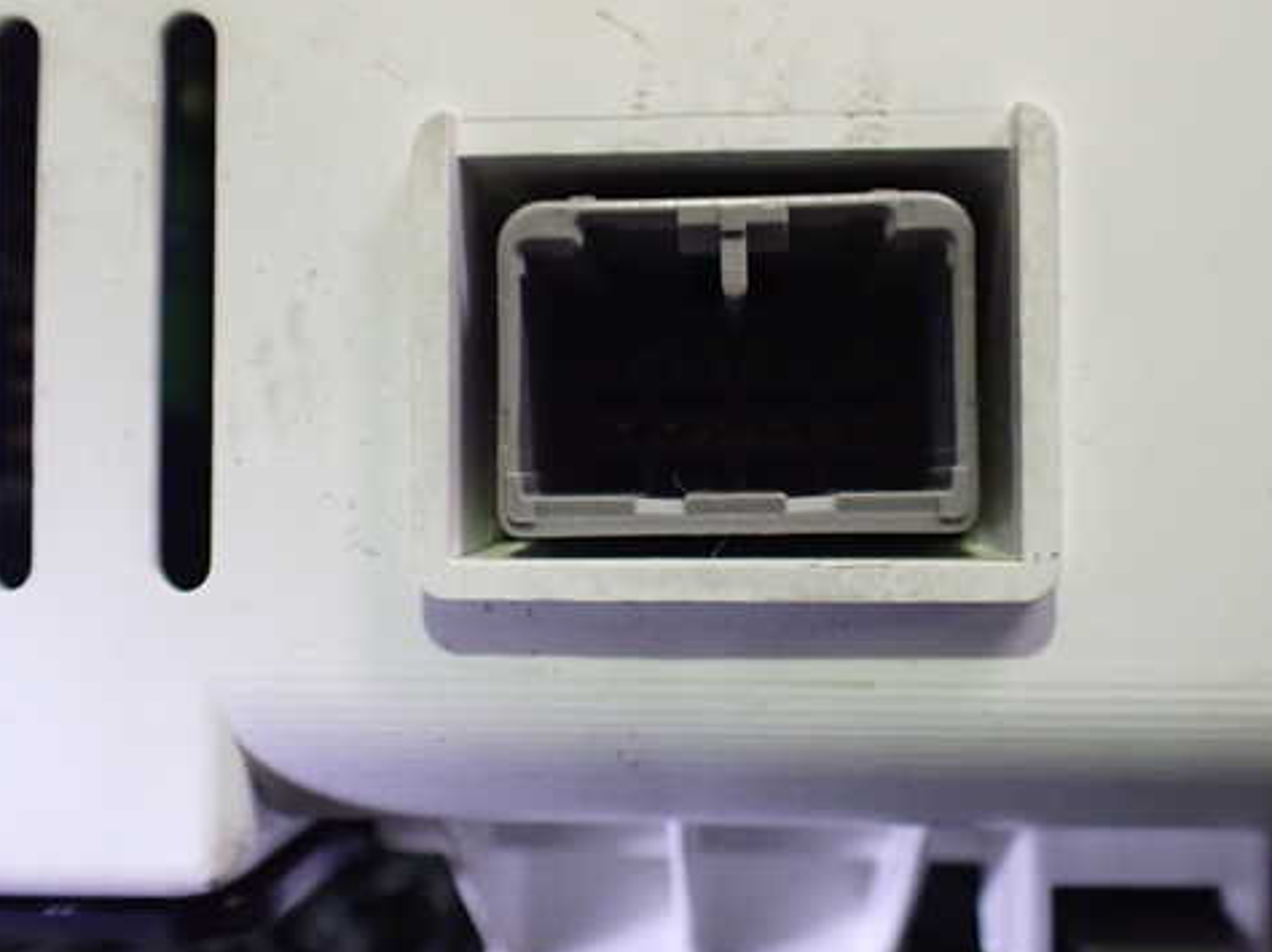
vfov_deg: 37.6
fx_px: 1396
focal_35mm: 38
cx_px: 649
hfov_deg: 49.0
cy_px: 426
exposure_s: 1/60
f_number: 2.3
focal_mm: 5.4
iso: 800
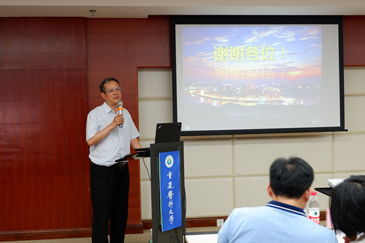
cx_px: 182
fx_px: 517
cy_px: 122
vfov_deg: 26.4
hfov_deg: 38.9
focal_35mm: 51
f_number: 5
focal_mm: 34
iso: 200
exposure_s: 1/5
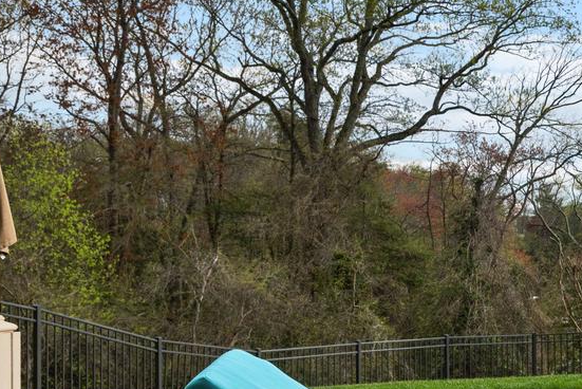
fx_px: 1292
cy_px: 261
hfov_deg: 20.0
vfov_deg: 17.1
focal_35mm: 80
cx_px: 981
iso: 200
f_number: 8
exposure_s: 1/125
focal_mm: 21.5
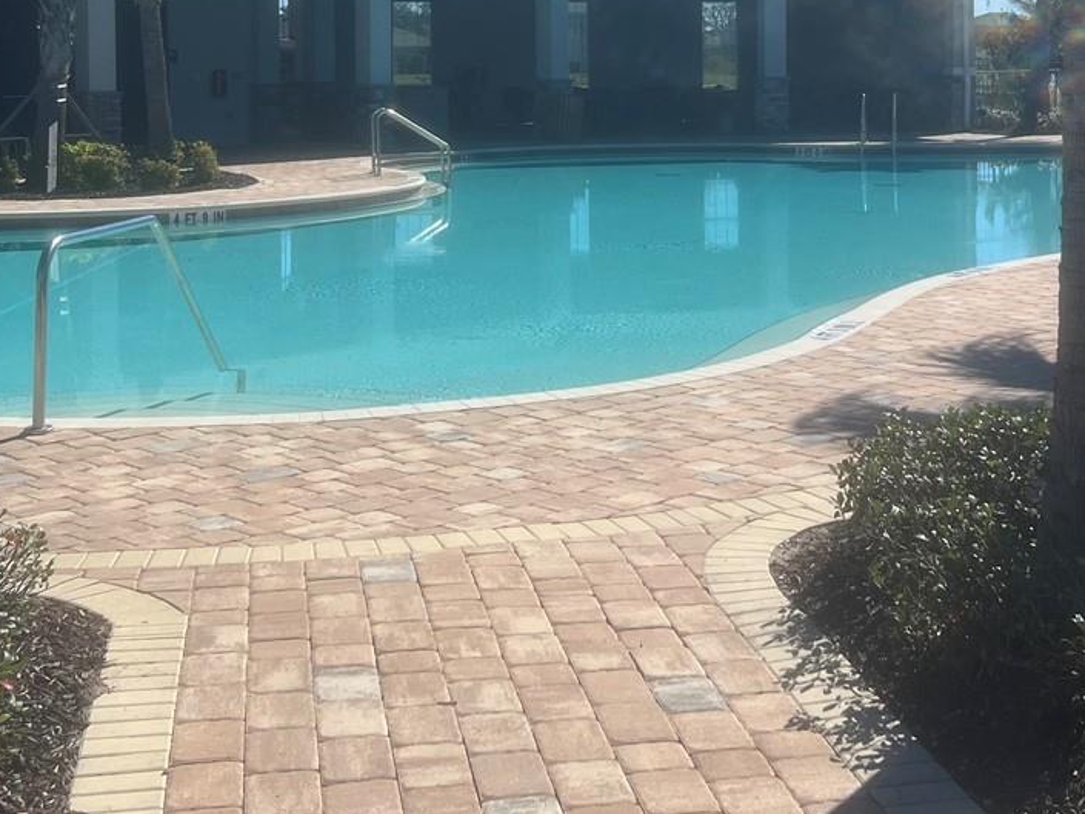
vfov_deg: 24.1
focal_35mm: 59
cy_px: 69
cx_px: 619
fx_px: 1850
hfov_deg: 32.6
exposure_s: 1/6993
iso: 50
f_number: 1.5
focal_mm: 5.7
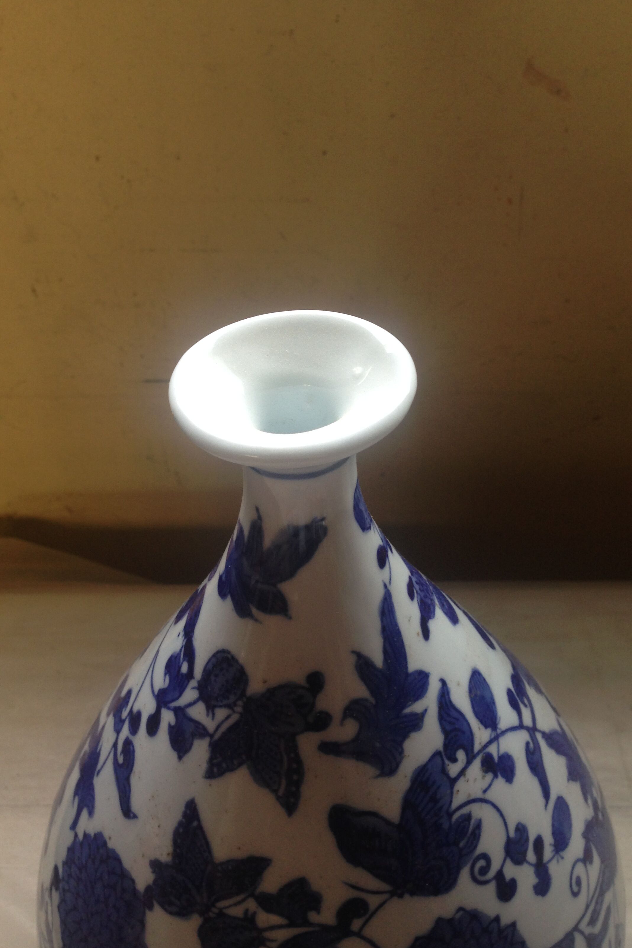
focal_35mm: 35
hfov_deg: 37.9
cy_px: 472
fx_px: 922
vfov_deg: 54.4
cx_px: 310
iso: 64
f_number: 2.4
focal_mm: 4.12
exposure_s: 1/20
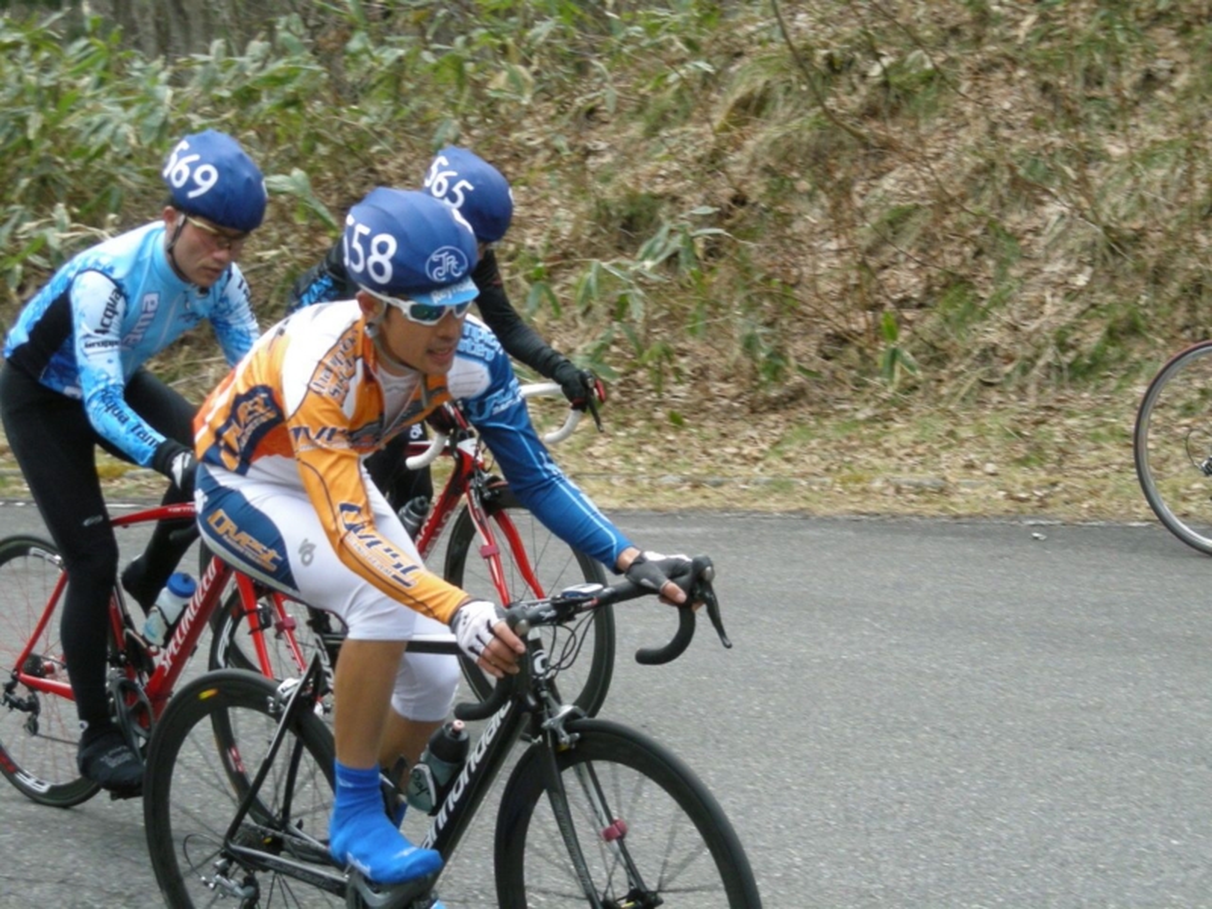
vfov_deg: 14.1
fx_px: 3676
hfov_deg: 18.7
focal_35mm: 105
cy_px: 454
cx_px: 606
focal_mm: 17.1
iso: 140
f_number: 4.7
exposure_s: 1/250
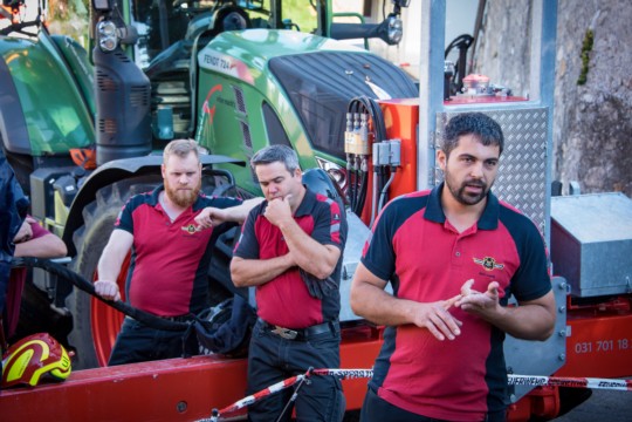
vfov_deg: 17.5
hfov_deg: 26.0
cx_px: 316
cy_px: 211
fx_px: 1369
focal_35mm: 78
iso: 1600
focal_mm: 78
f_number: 7.1
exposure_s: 1/200
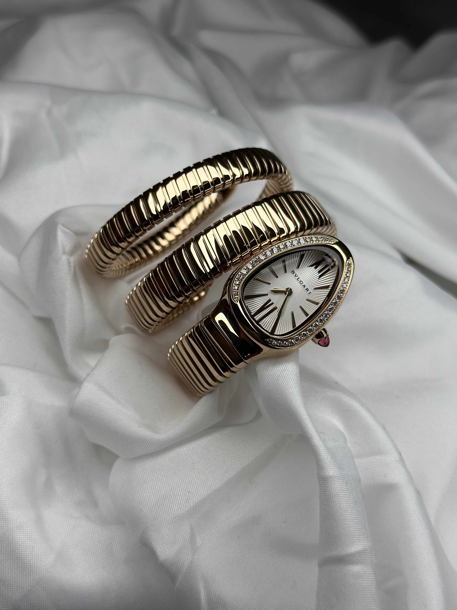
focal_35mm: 48
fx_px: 845
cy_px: 305
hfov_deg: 30.3
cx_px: 228
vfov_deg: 39.7
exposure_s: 1/1590
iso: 80
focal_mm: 6.86
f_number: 1.78
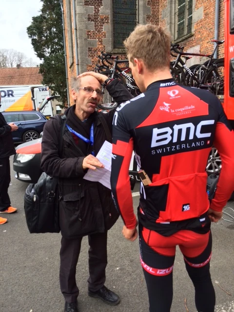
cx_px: 117
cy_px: 156
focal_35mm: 29
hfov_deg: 48.2
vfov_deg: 61.7
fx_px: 261
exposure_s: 1/100
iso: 40
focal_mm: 4.15
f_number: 2.2
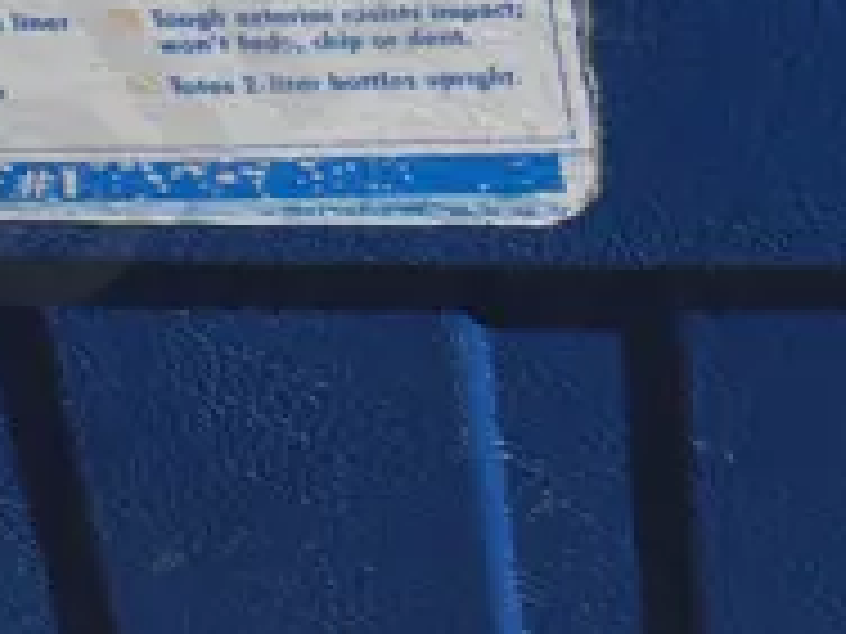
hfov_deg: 10.0
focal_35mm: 196
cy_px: -339
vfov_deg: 7.4
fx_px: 4790
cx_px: 756
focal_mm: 18
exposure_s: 1/500
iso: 200
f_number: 9
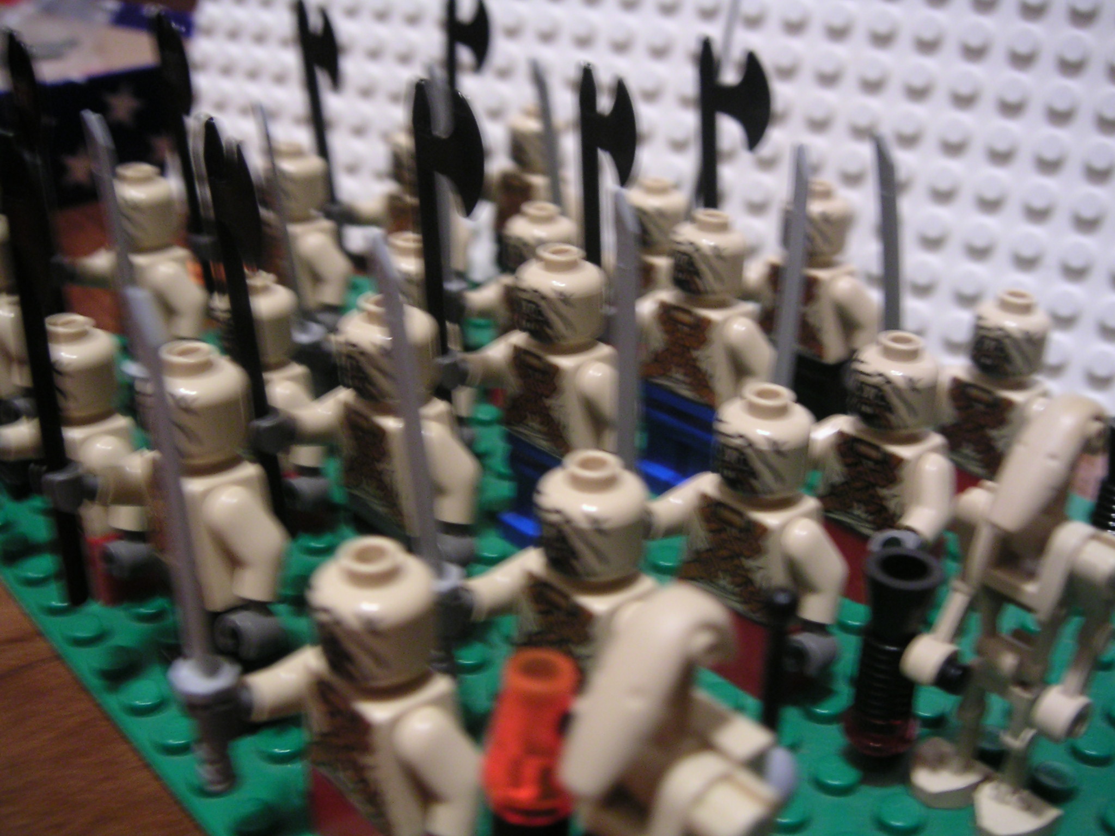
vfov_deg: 37.7
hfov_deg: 49.0
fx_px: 1224
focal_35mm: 38
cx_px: 558
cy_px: 418
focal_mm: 6
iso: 100
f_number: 2.8
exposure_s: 1
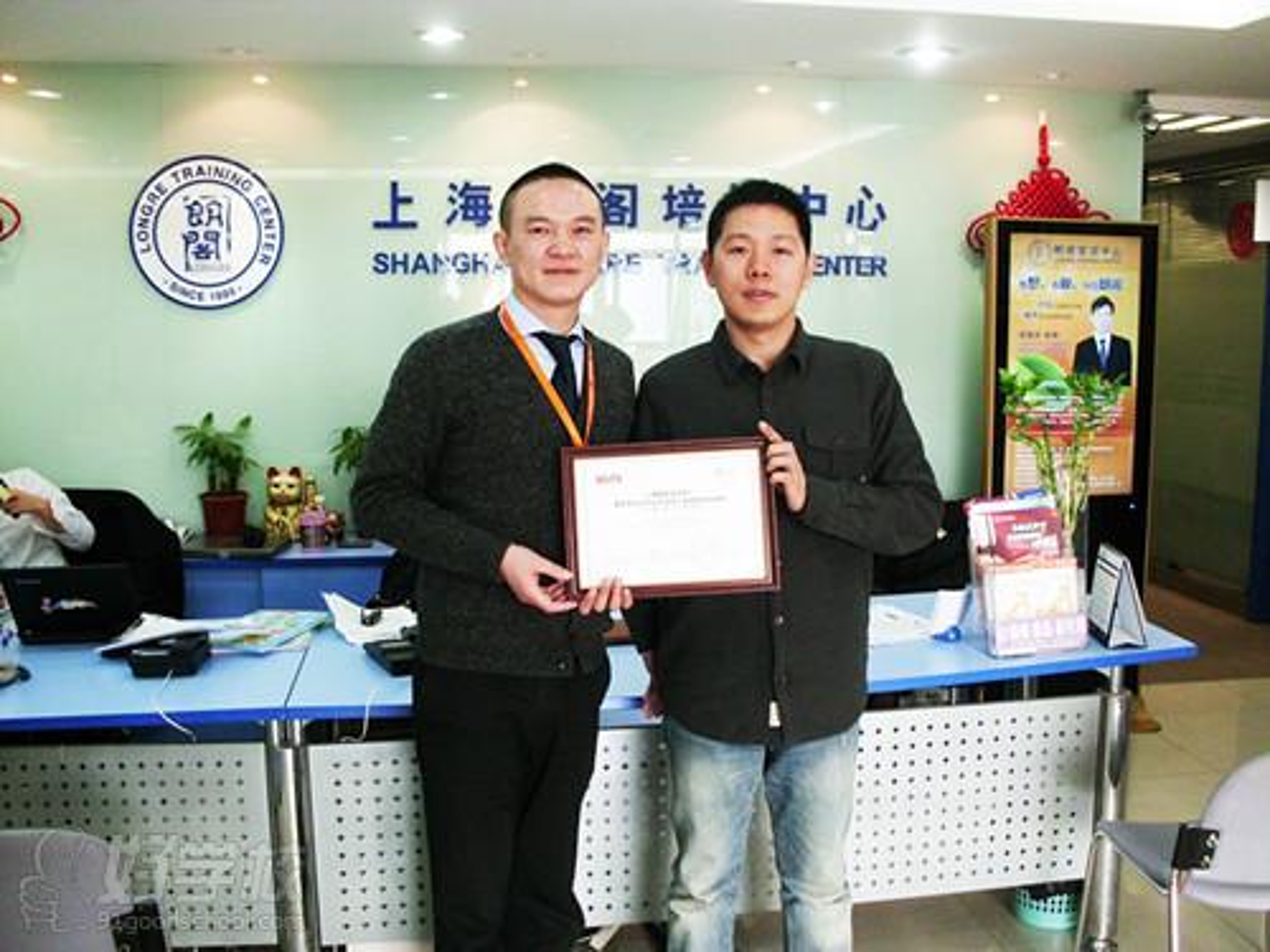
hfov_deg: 51.4
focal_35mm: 36
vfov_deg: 39.7
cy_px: 476
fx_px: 1321
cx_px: 635
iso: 200
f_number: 2.9
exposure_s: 1/60
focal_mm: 6.3
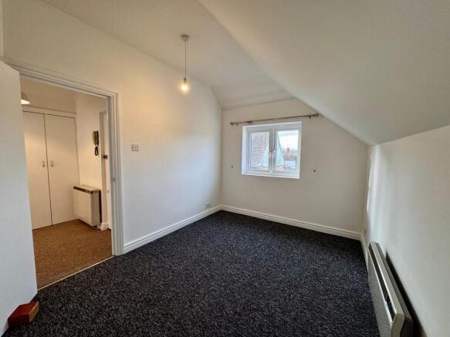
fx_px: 182
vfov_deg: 85.7
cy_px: 168
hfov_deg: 102.1
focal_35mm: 14
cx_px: 225
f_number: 2.2
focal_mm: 2.22
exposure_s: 1/100
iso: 100
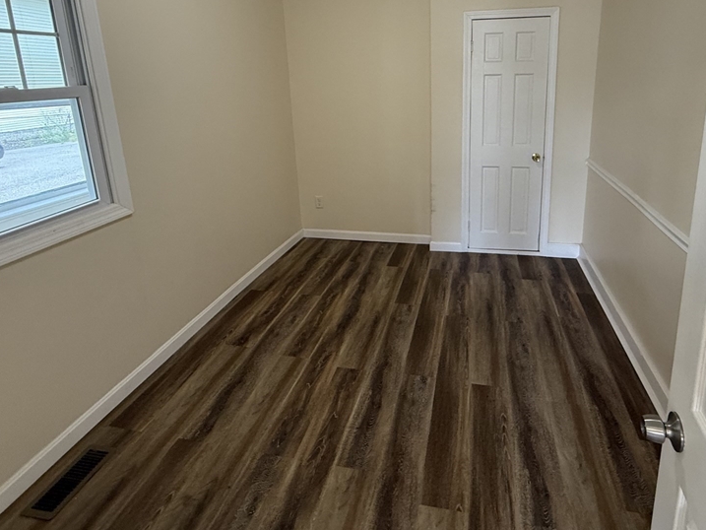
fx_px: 408
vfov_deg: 63.6
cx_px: 409
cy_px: 160
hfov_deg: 81.1
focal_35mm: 20
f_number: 2.2
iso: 250
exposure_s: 1/60
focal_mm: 2.22
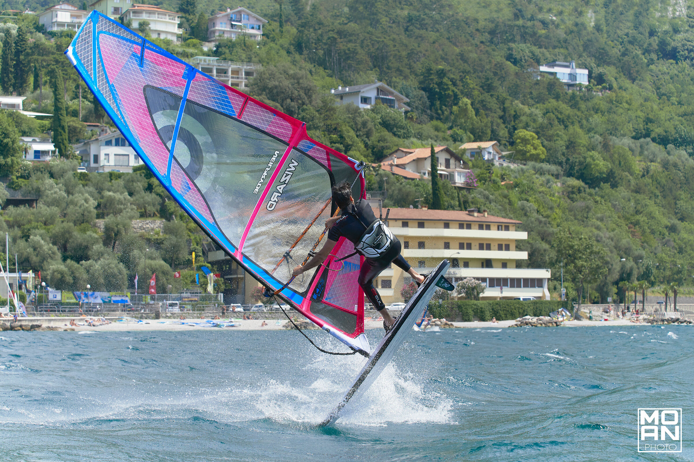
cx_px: 347
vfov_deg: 17.1
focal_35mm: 80
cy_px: 231
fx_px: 1542
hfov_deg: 25.4
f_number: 6.3
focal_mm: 80
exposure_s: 1/2500
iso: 560
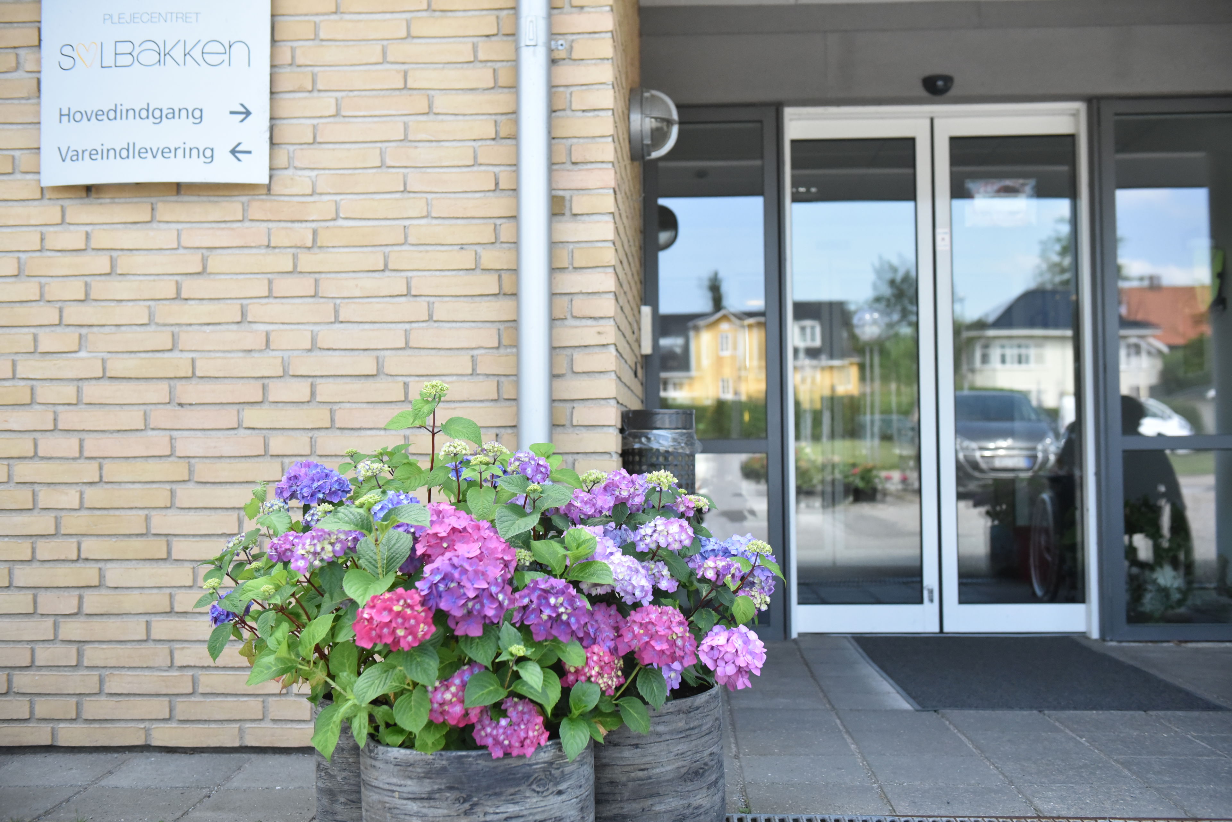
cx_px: 616
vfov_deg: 35.1
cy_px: 411
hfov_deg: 50.7
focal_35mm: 38
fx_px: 1301
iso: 4000
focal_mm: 38
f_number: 3.5
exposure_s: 1/4000
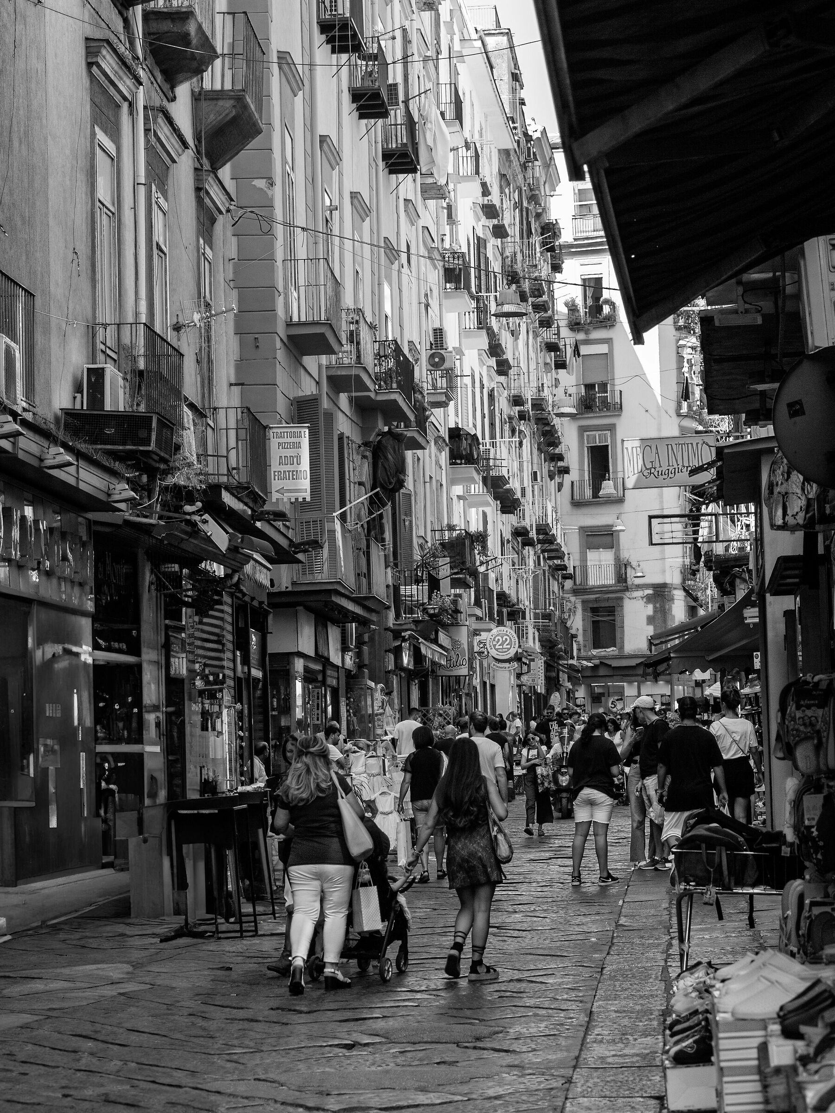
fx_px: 3216
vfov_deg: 19.6
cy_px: 556
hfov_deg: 14.8
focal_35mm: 100
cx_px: 418
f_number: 5.6
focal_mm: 50
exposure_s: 1/160
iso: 200
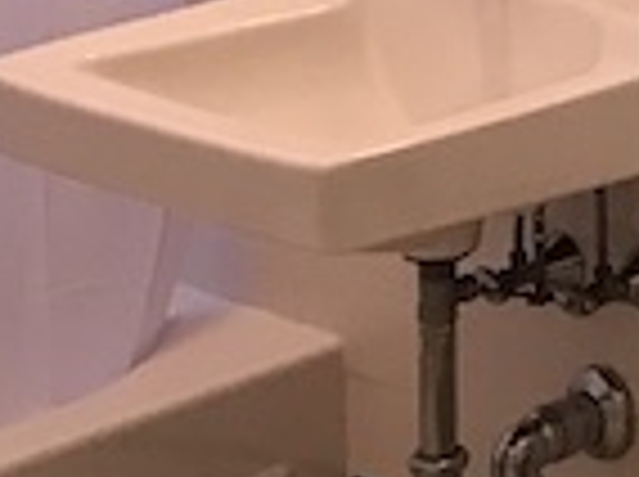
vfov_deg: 8.9
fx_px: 2912
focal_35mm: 158
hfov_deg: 10.7
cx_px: 1526
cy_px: -459
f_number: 1.8
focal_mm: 3.99
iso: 40
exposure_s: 1/17
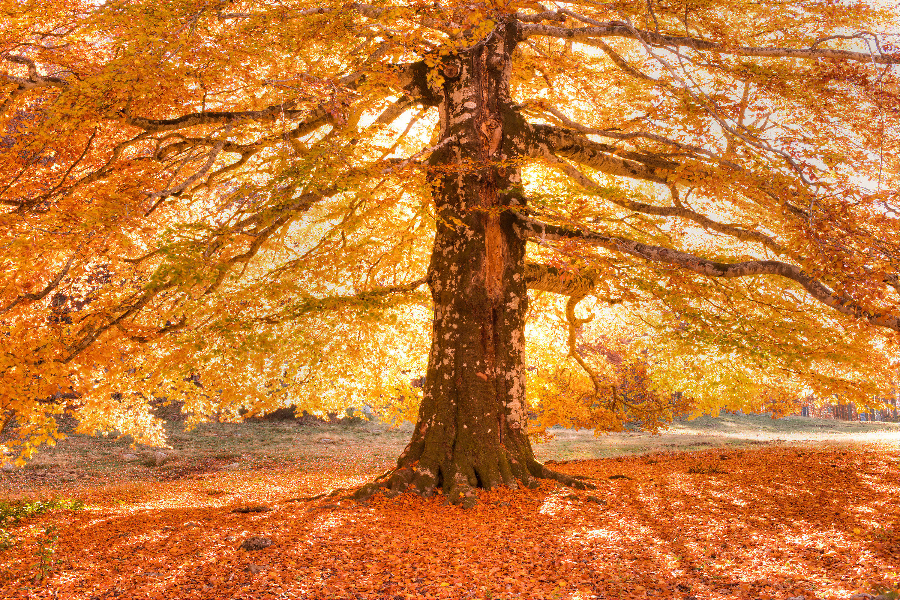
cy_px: 300
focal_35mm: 35
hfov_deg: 54.4
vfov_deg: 37.9
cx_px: 450
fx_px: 875
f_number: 9
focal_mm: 35
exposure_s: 1/5
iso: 100
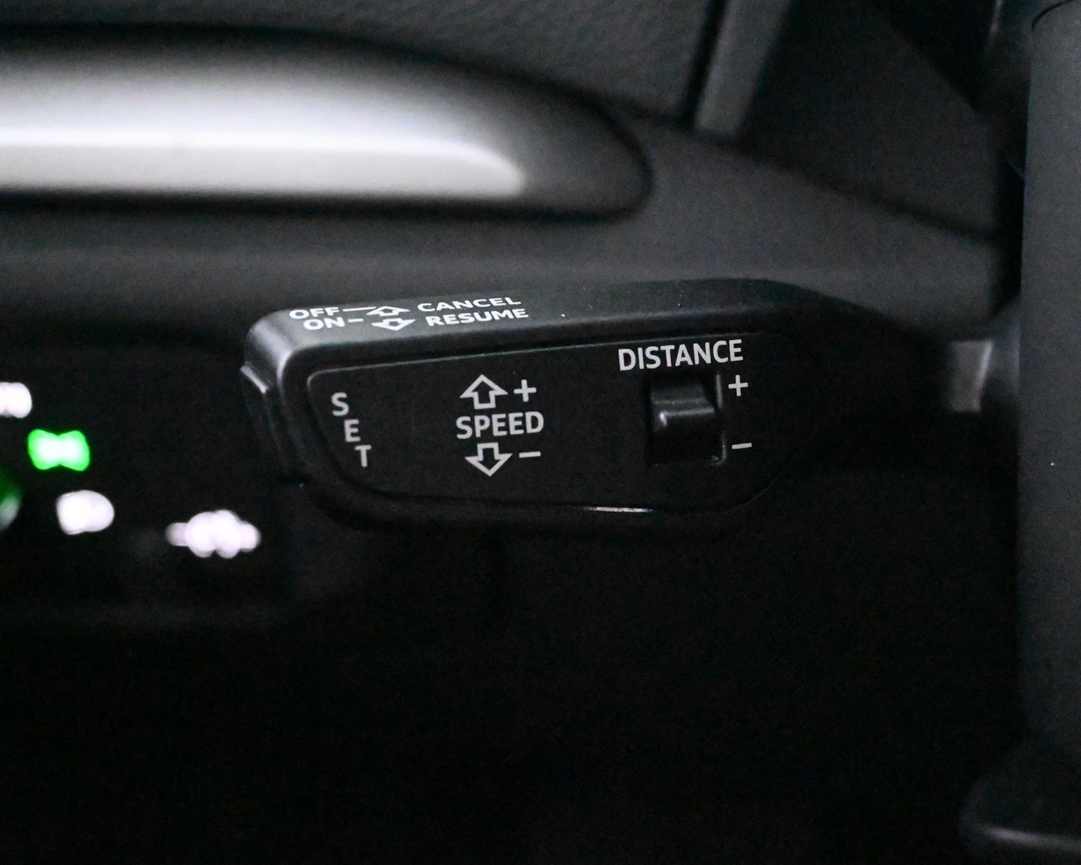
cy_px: 431
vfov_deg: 23.5
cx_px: 531
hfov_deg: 29.1
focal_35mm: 65
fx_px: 2080
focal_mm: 38
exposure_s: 1/60
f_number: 5.6
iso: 45600
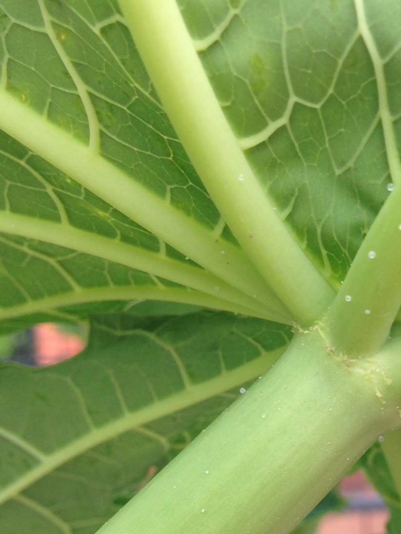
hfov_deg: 23.1
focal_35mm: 62
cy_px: 384
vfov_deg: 30.8
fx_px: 957
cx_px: 359
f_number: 2.4
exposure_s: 1/268
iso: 50
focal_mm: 4.12
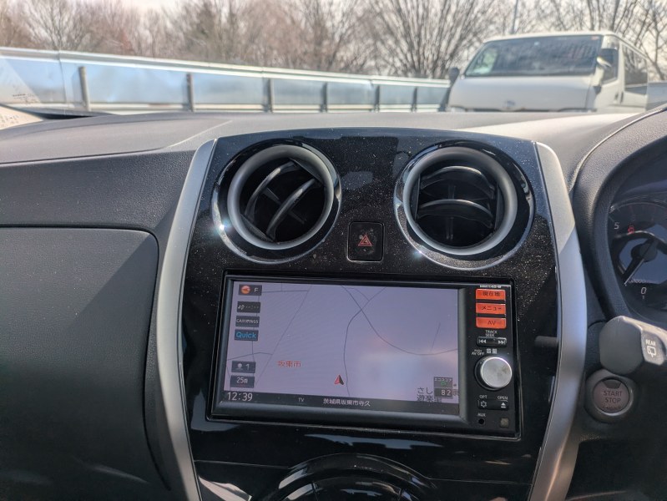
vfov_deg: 54.9
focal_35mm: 25
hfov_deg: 69.4
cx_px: 334
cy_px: 250
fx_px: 482
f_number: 1.89
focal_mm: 5.43
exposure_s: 1/1393
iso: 48
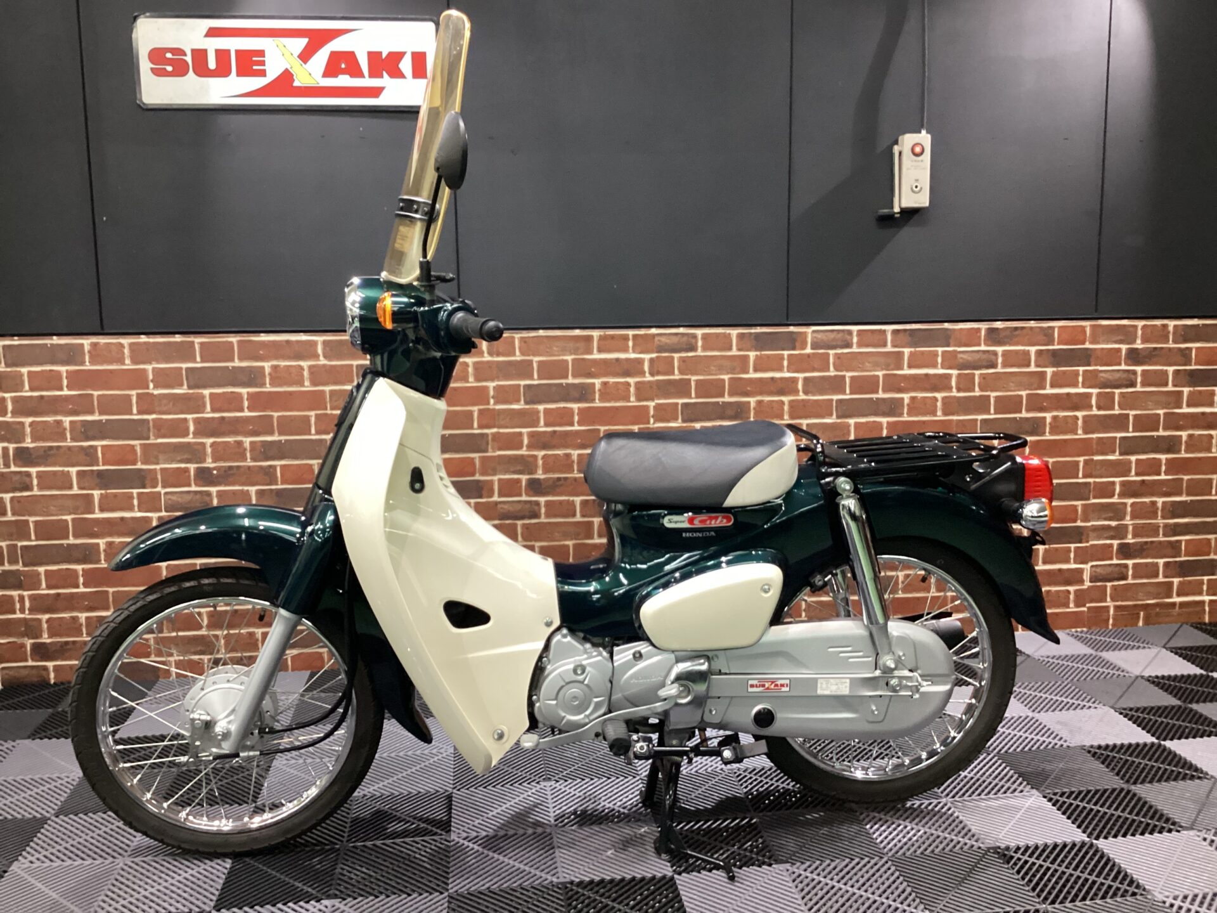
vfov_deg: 45.4
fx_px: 1090
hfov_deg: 58.4
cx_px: 608
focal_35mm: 31
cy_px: 456
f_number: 2.4
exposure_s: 1/40
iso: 400
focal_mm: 3.3
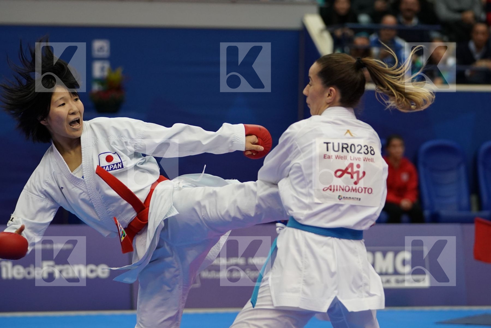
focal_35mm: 169
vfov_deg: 8.1
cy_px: 164
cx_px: 246
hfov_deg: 12.2
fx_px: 2305
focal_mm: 113
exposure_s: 1/1000
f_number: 2.8
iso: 2000
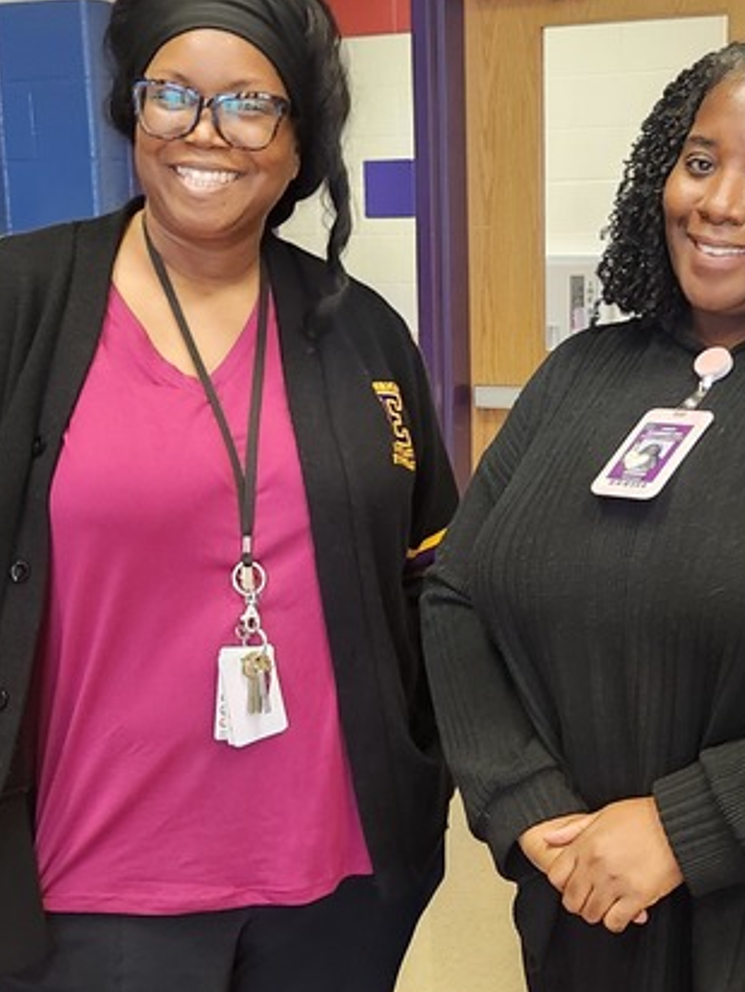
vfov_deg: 33.7
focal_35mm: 57
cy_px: 562
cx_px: 512
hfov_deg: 25.5
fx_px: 1635
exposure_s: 1/60
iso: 800
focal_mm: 5.4
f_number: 1.8
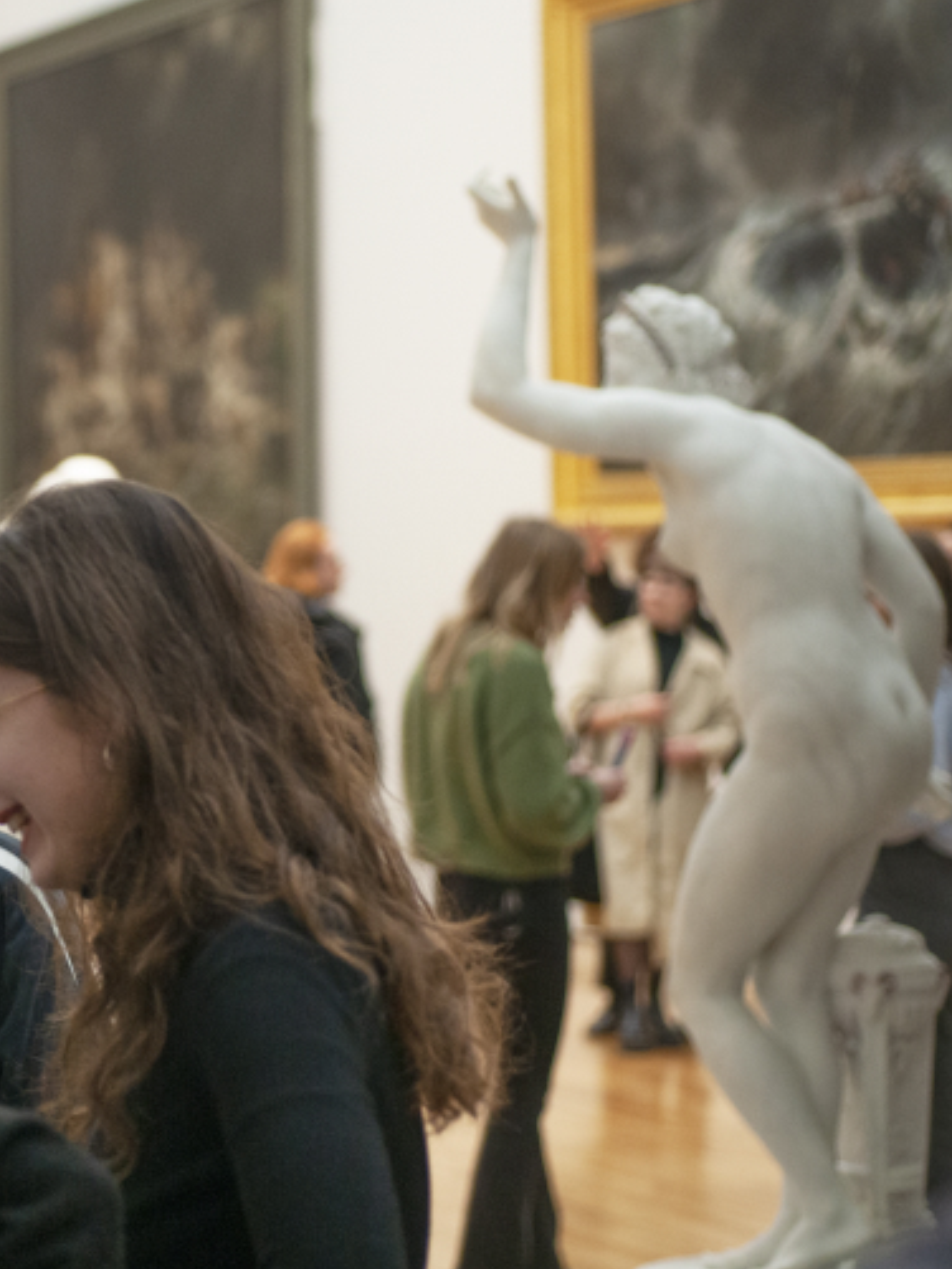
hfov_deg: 12.4
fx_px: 4325
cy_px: 626
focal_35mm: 118
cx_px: -35
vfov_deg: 16.7
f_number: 2.8
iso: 1000
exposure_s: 1/80
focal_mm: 60
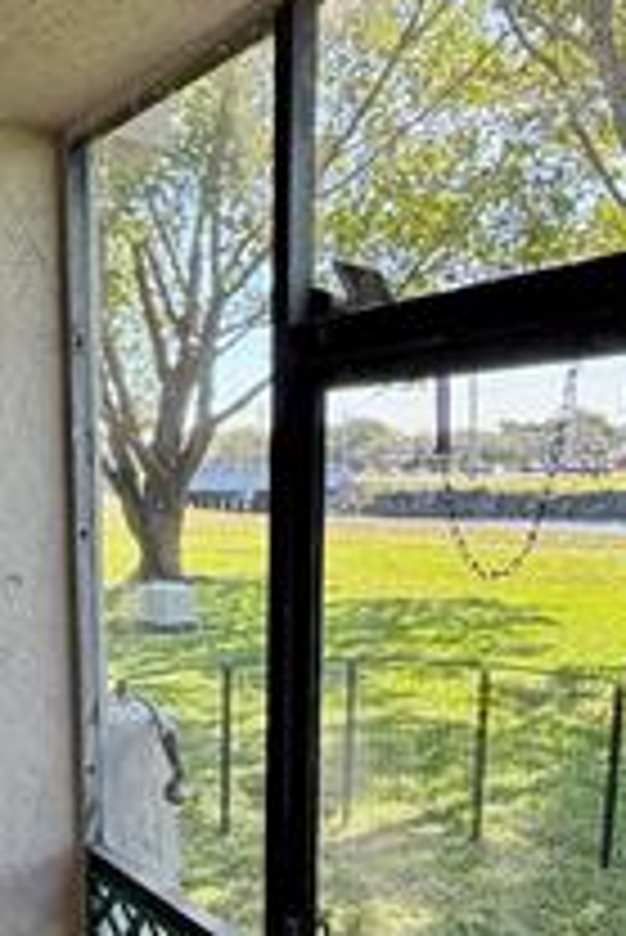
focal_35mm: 42
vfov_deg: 44.7
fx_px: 1094
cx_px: 185
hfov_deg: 31.6
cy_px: 706
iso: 40
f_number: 2.2
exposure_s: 1/99
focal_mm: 2.22
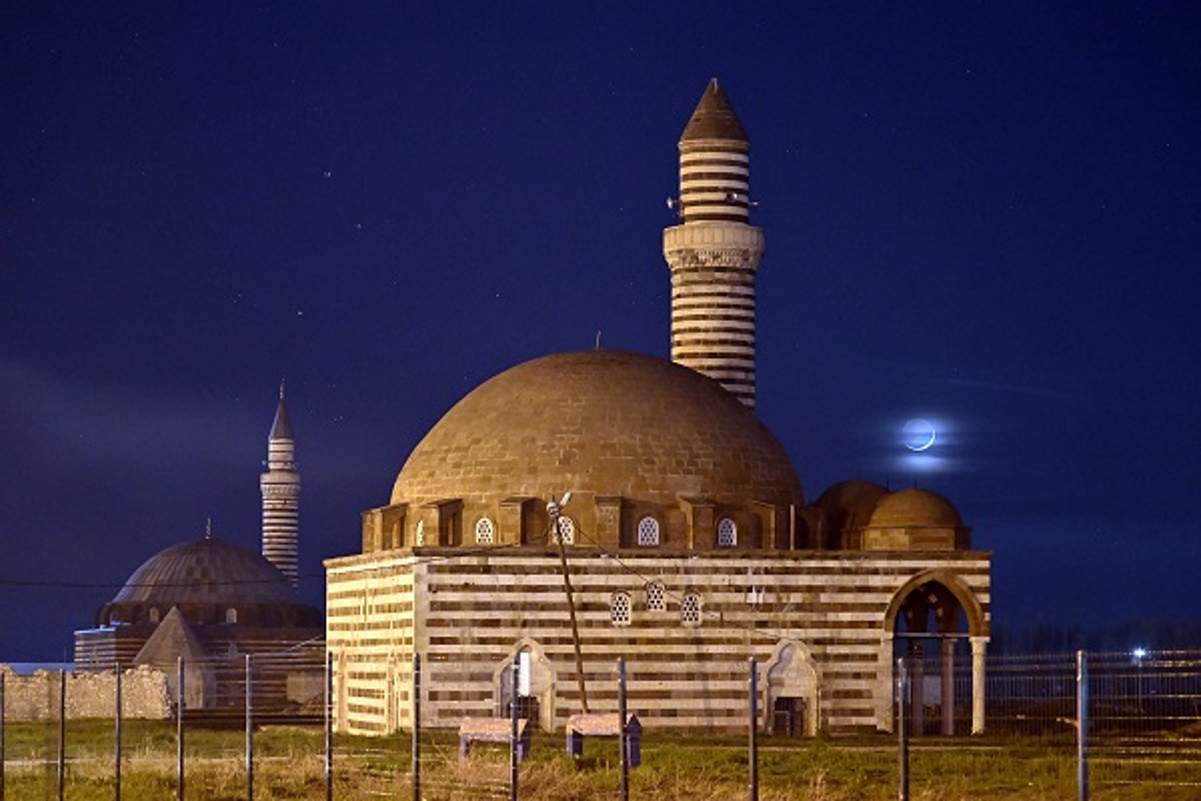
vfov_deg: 13.7
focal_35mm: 100
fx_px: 3336
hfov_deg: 20.4
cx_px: 600
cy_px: 400
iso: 6400
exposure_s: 2
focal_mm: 100
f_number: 4.5
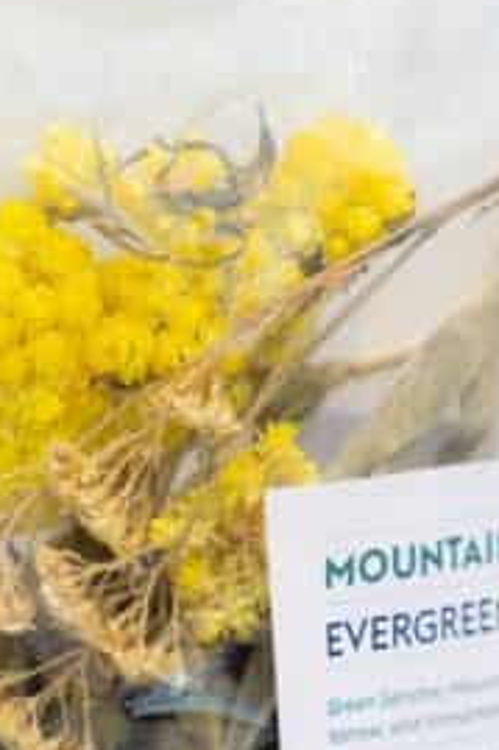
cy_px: 471
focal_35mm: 195
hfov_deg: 7.0
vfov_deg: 10.5
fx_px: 4059
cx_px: 109
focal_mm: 70
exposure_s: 1/250
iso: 400
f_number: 4
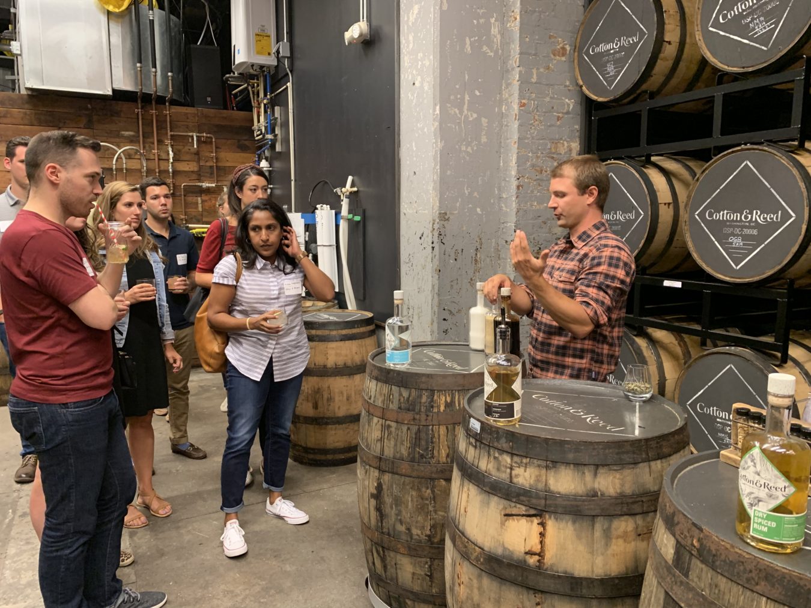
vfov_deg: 53.1
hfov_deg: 67.3
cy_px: 304
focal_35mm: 26
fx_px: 609
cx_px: 406
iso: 320
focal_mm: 4.25
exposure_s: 1/60
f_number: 1.8
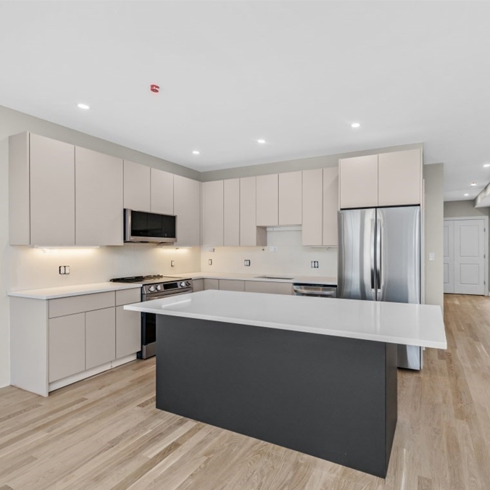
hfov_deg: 79.3
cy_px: 246
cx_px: 304
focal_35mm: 18
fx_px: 288
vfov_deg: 80.7
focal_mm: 14
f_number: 5.6
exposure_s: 1/100
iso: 400
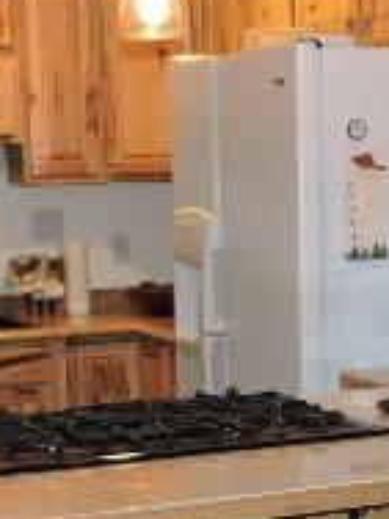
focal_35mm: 102
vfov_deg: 19.1
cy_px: 403
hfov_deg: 14.4
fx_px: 1528
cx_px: 328
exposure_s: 1/30
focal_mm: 5.4
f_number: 3.1
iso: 200
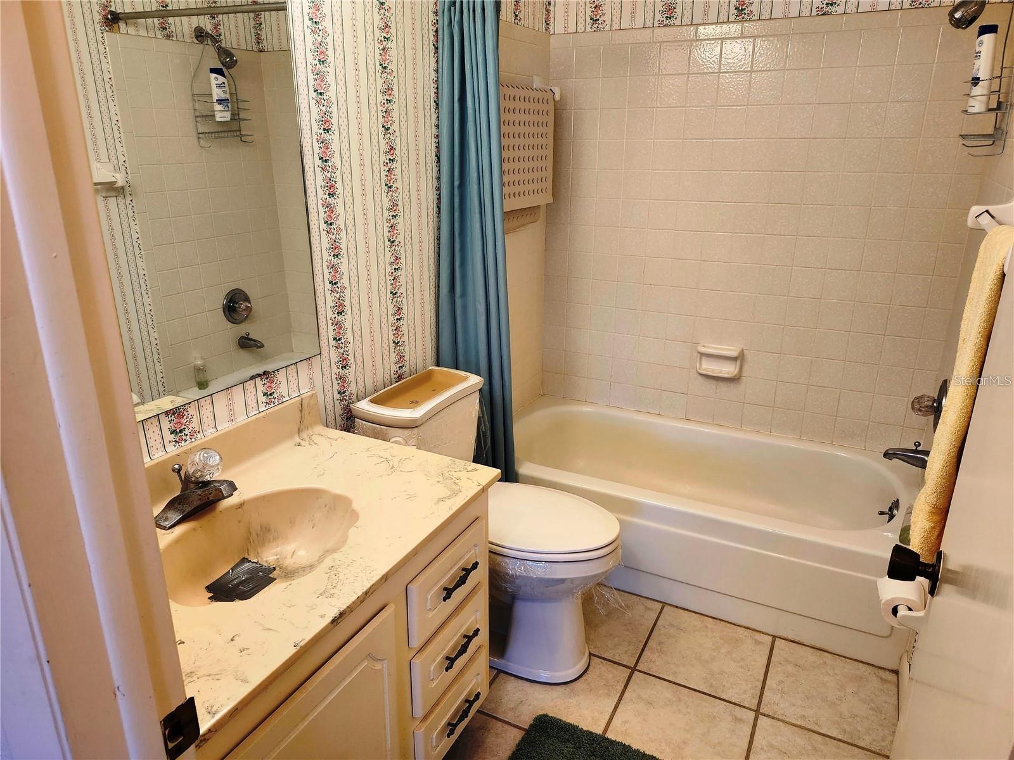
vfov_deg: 58.9
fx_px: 674
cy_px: 380
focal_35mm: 23
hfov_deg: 73.9
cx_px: 507
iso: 400
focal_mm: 5.54
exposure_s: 1/120
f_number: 1.8
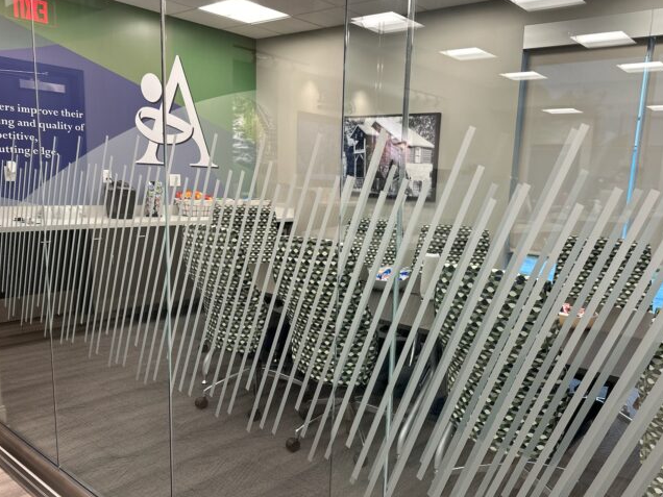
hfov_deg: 61.4
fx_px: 555
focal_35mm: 29
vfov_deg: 48.1
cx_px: 376
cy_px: 280
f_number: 1.78
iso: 125
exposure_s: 1/75
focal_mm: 6.86
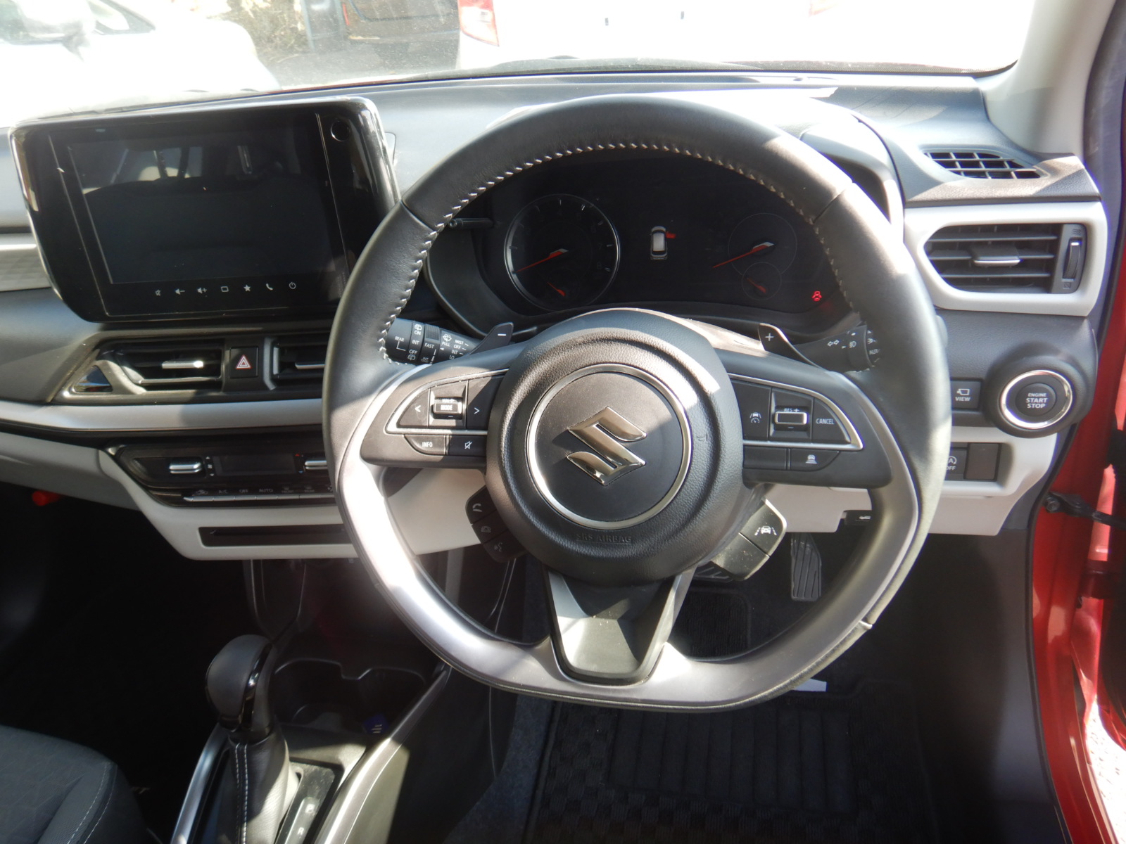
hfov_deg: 71.6
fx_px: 781
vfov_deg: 56.8
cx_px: 563
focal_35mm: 24
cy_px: 422
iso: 125
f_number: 2.8
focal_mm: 4.3
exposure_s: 1/100
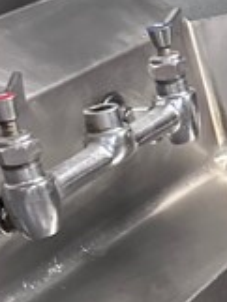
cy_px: 453
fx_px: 1057
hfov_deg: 11.6
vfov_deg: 15.1
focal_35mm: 121
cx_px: 368
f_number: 1.78
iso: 640
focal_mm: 6.86
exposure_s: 1/60
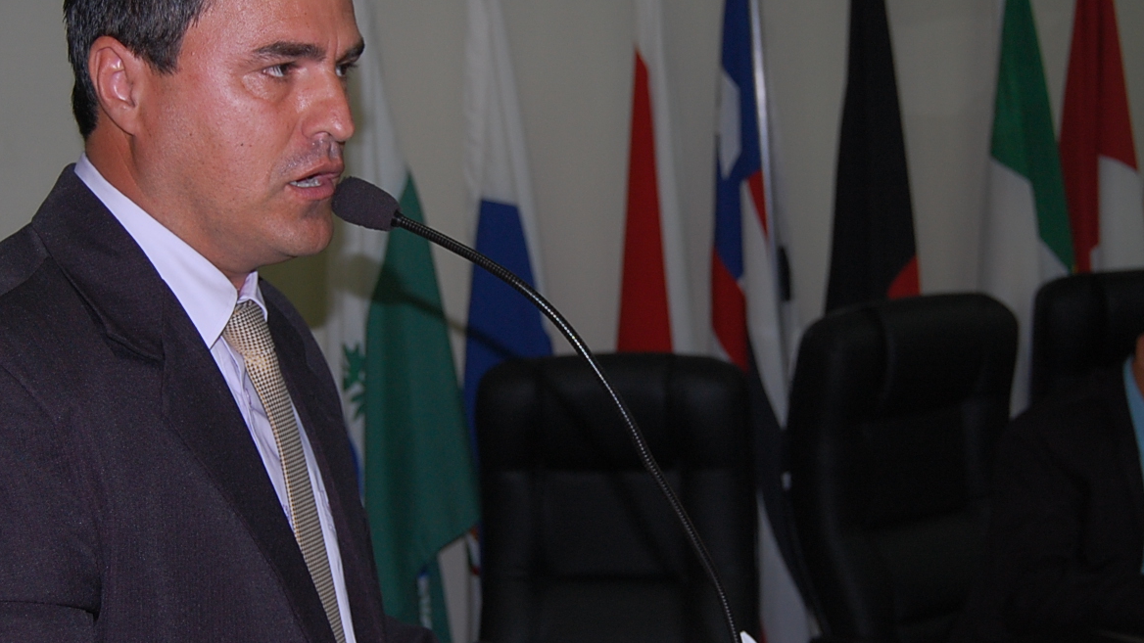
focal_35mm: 63
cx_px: 519
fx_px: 1901
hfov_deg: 33.5
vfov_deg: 19.2
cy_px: 314
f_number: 4.5
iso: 400
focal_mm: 31
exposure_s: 1/60
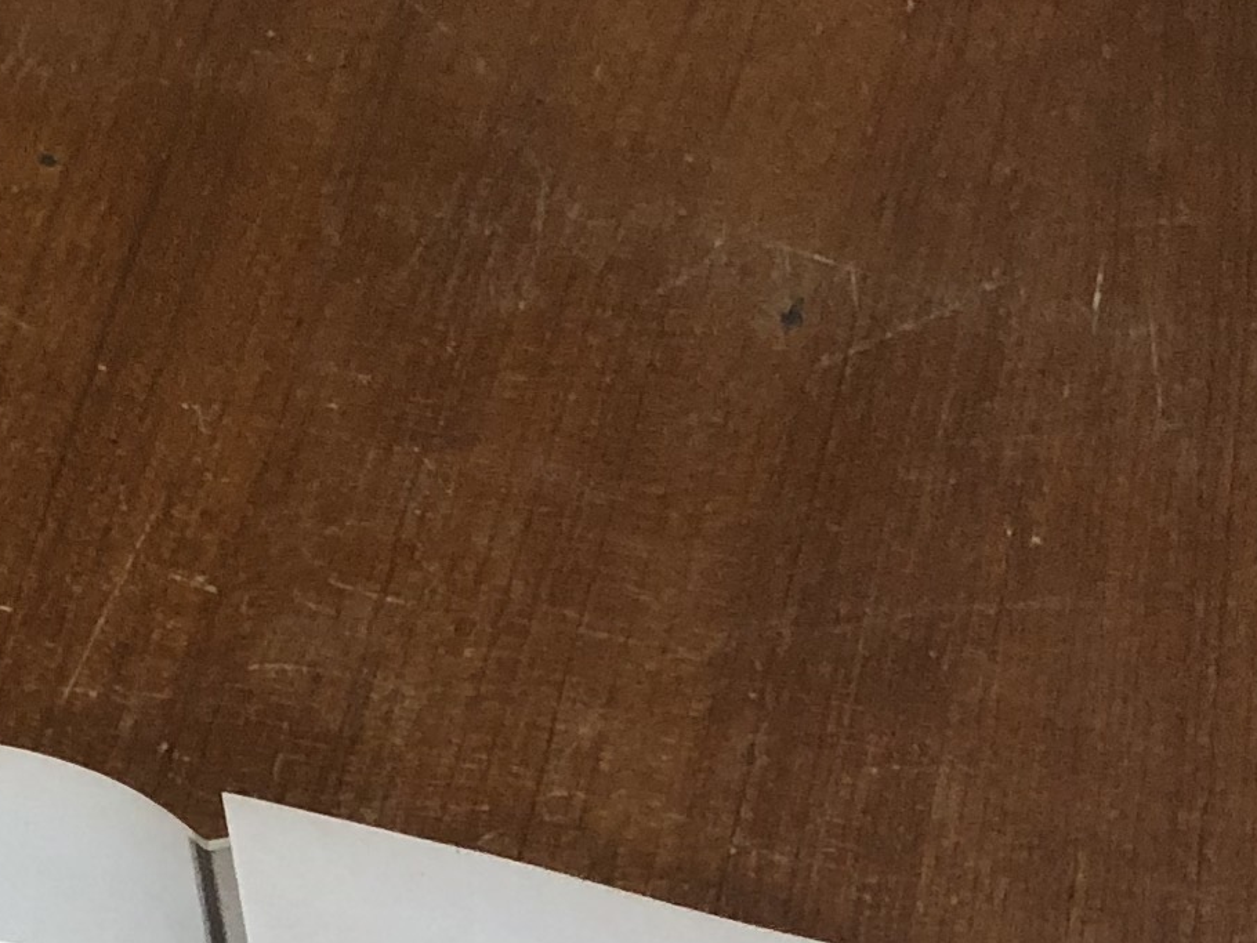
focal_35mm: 124
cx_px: -617
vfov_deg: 11.0
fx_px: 4504
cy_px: 1817
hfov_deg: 14.8
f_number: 1.8
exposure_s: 1/17
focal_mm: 3.99
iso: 40
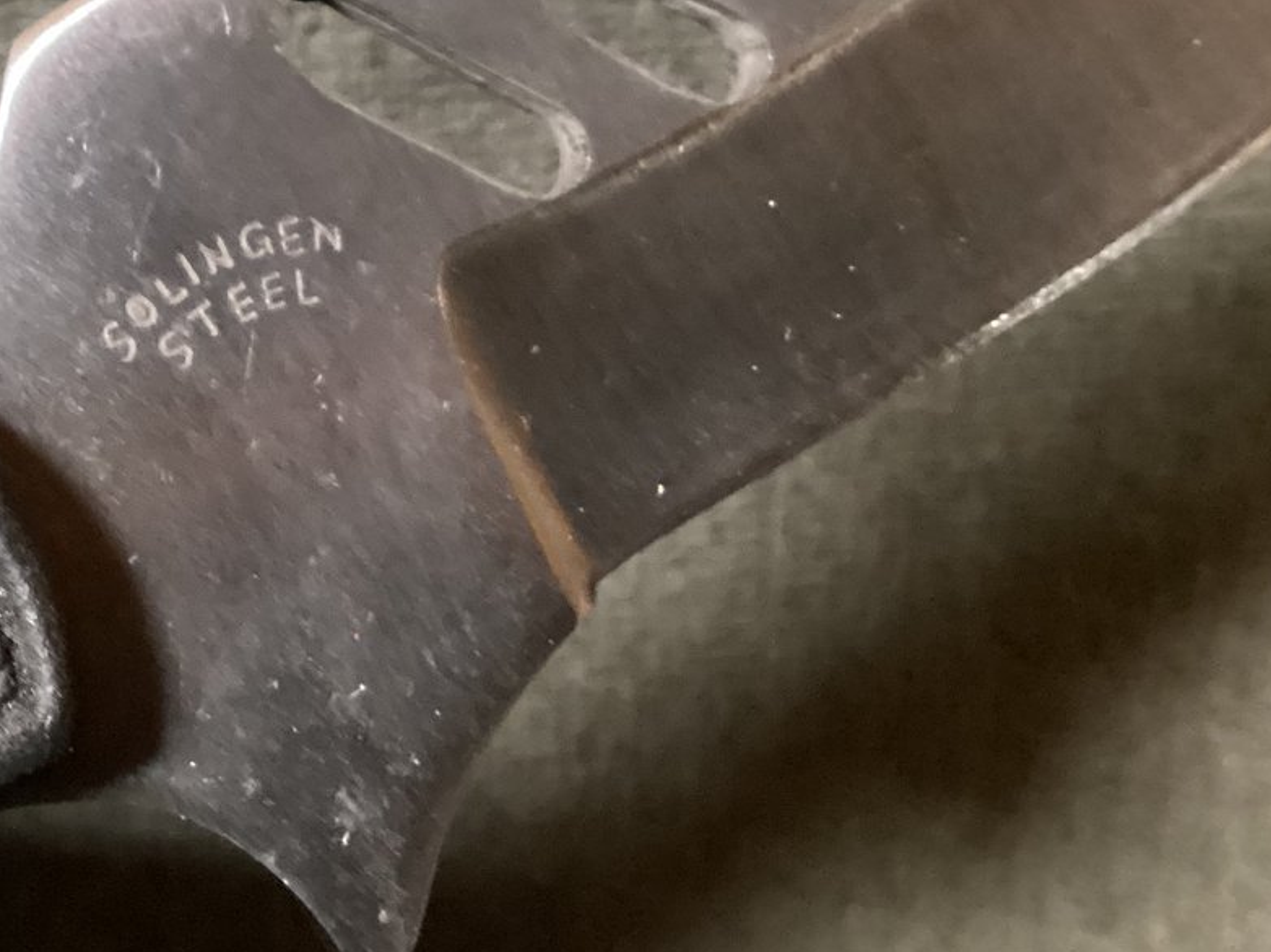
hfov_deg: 30.6
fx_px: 2202
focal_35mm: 60
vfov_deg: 24.2
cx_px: 98
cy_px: 243
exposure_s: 1/30
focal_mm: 3.3
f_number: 2.4
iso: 500
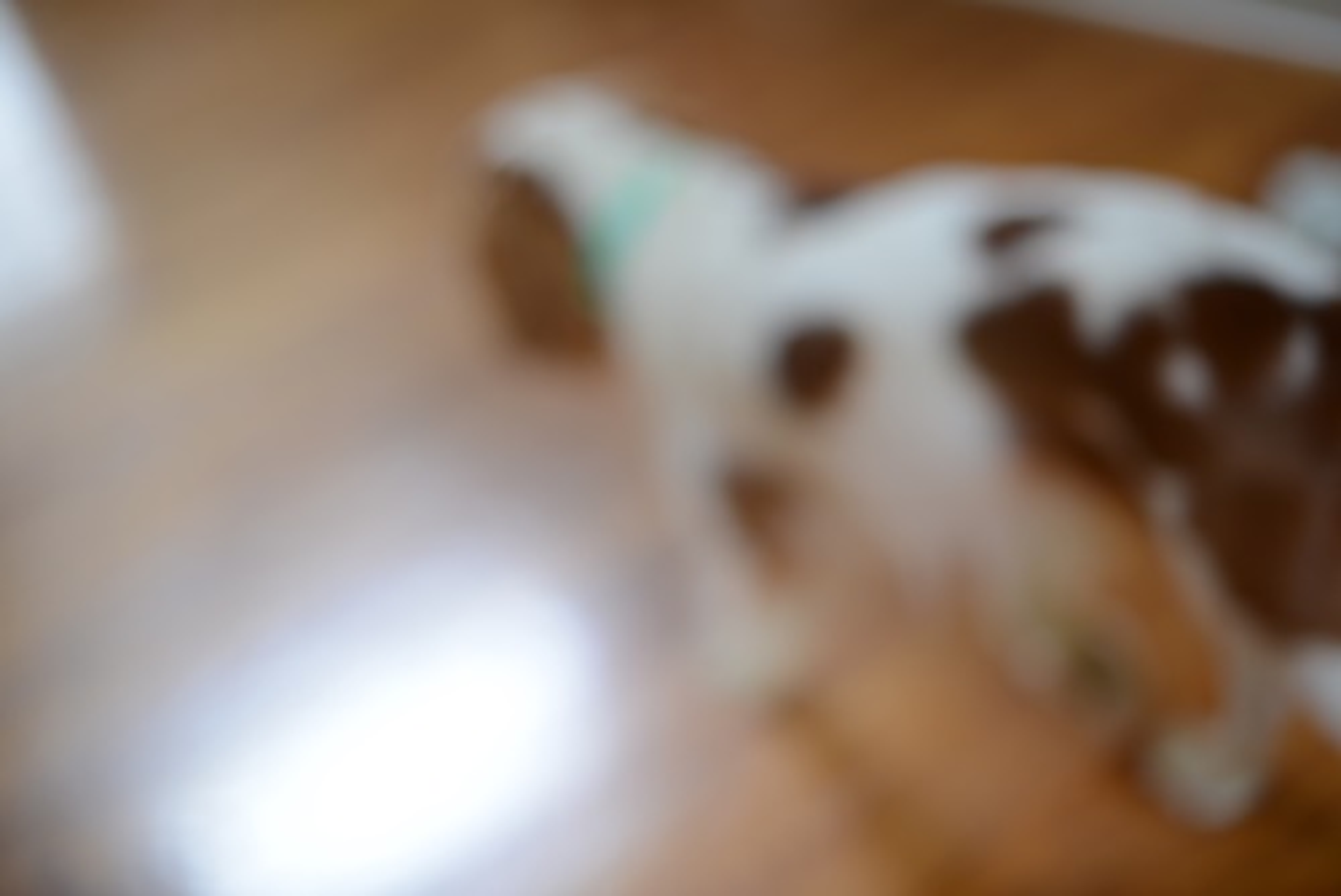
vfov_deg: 27.0
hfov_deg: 39.6
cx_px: 670
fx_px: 1864
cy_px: 448
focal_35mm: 50
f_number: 1.8
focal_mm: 50
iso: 200
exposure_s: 1/125
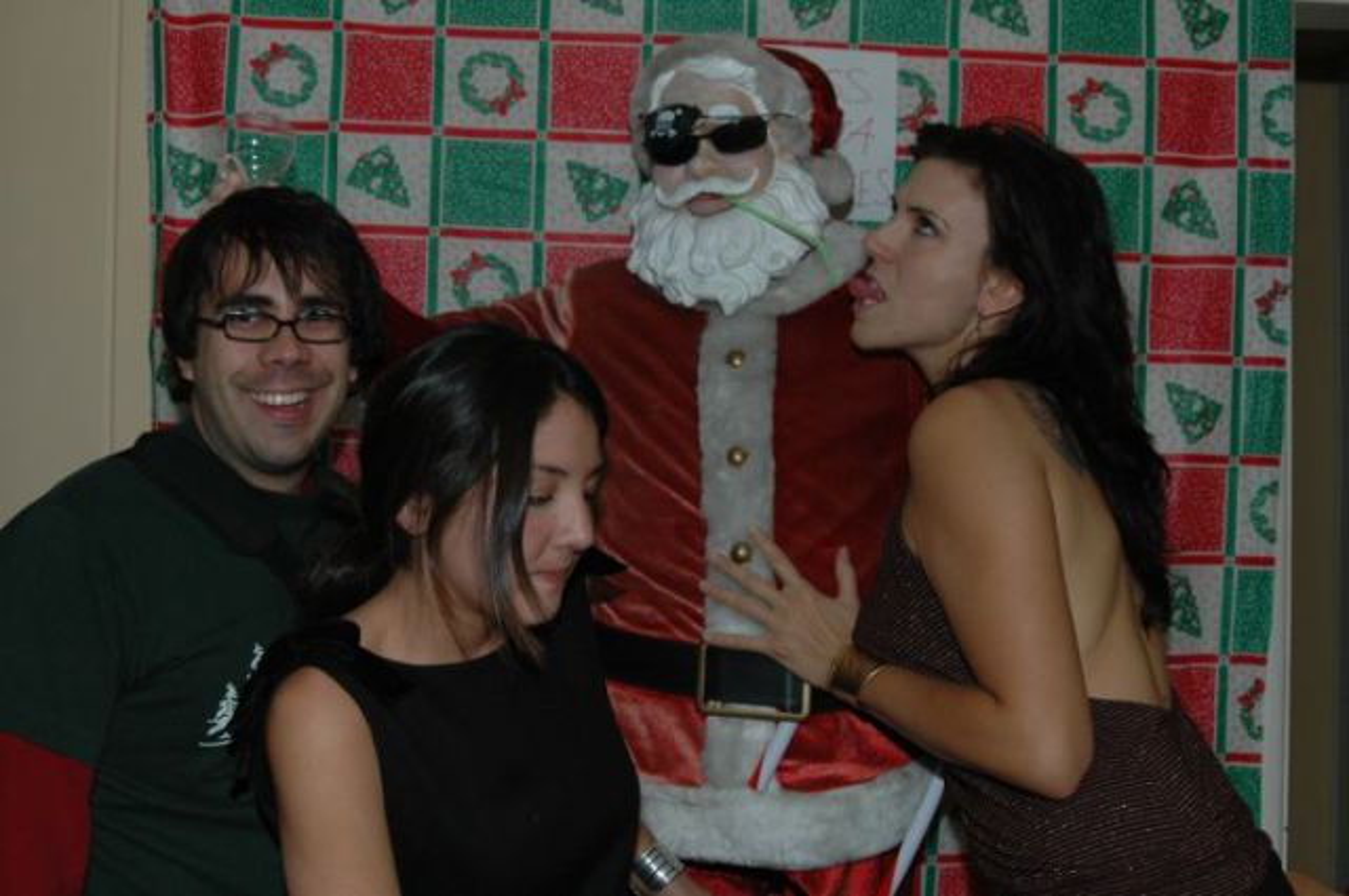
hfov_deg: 46.5
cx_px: 674
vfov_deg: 31.8
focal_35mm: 42
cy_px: 448
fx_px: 1572
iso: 400
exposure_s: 1/60
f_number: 5
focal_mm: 28
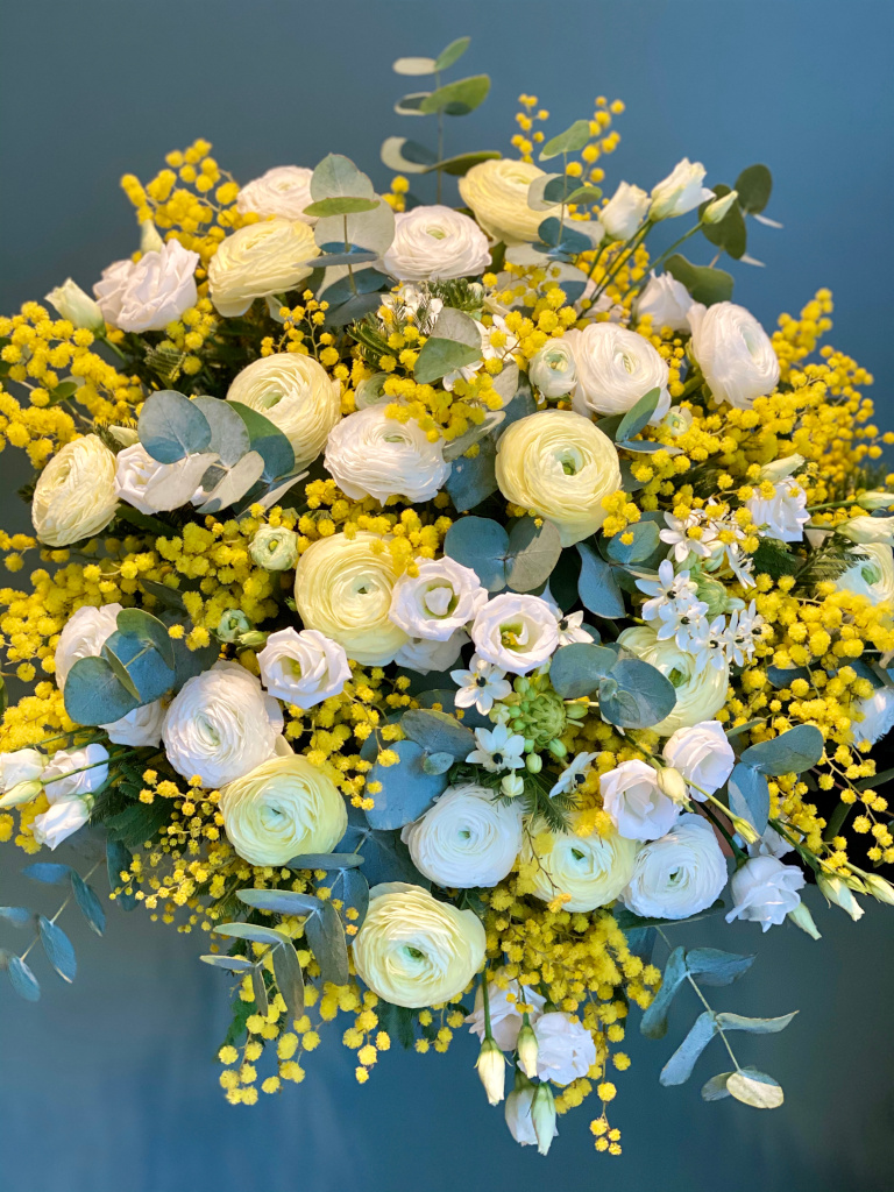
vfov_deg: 36.8
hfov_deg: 28.0
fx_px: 1791
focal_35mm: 52
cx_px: 447
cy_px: 596
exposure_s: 1/100
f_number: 2
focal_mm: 6
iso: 160
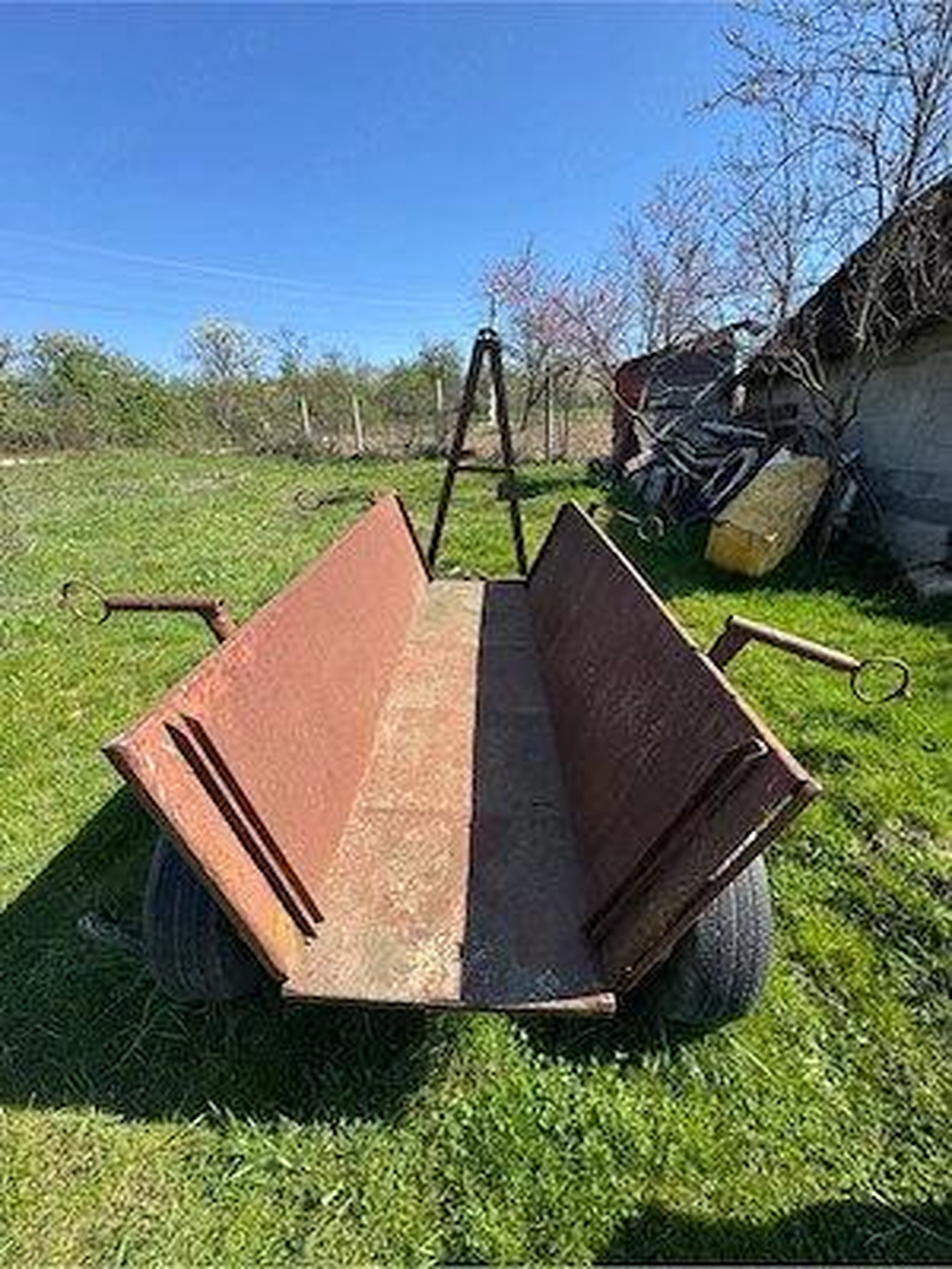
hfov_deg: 85.7
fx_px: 513
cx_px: 476
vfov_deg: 102.1
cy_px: 634
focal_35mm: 14
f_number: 2.2
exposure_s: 1/858
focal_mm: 2.22
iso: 50
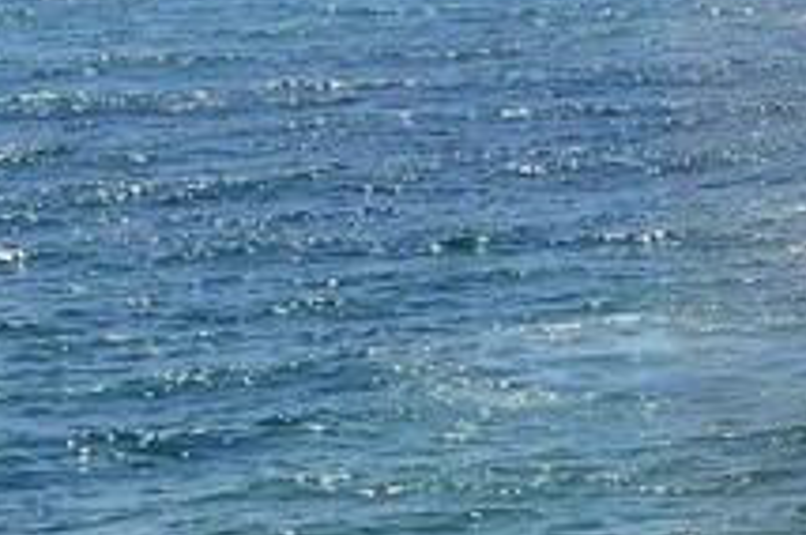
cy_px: 318
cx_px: 2207
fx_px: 5186
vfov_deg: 5.9
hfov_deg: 7.9
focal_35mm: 232
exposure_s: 1/320
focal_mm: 31
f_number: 10
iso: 200
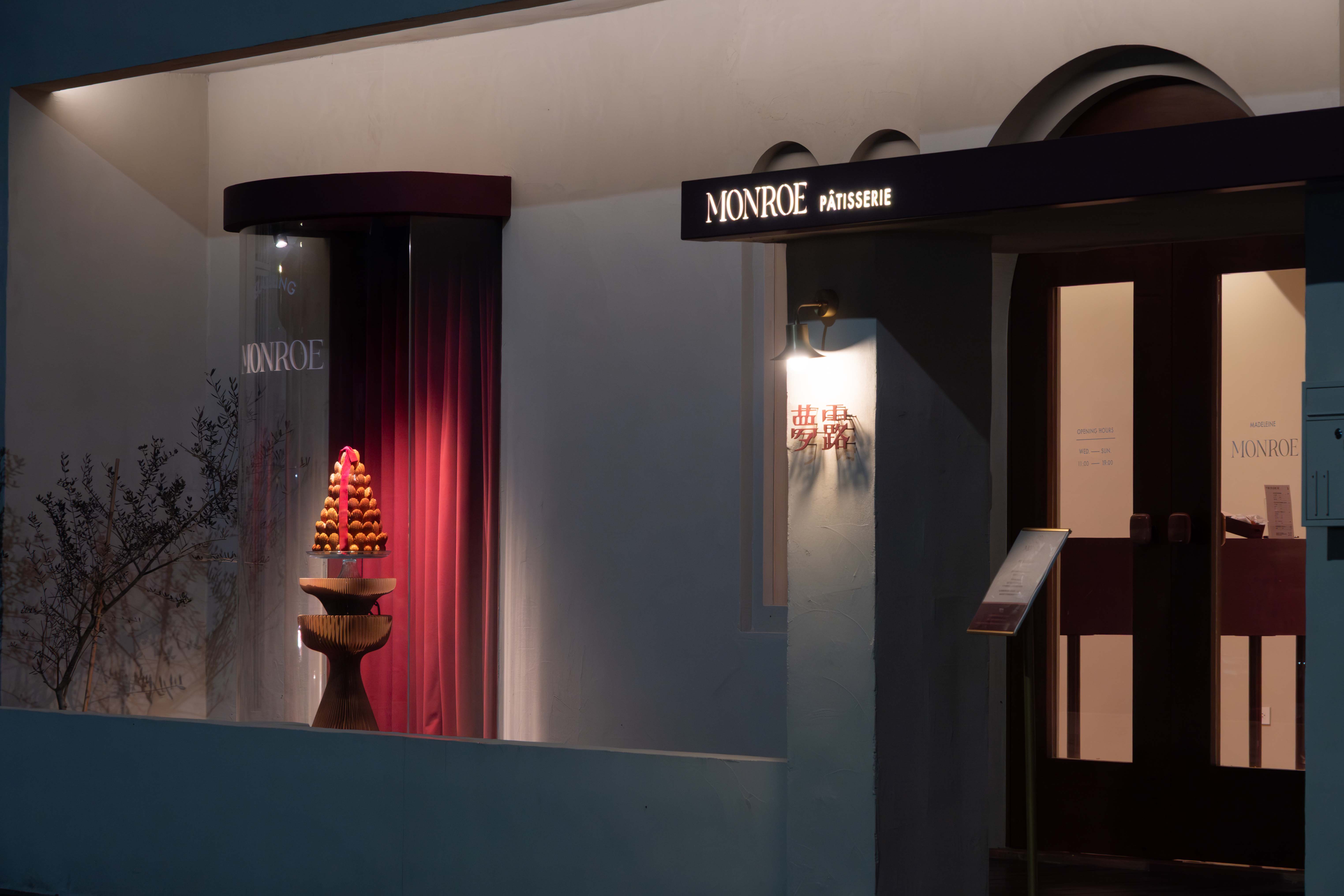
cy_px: 448
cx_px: 672
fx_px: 4144
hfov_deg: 18.4
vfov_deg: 12.3
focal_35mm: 111
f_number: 6.4
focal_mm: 74.2
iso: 1600
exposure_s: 1/15
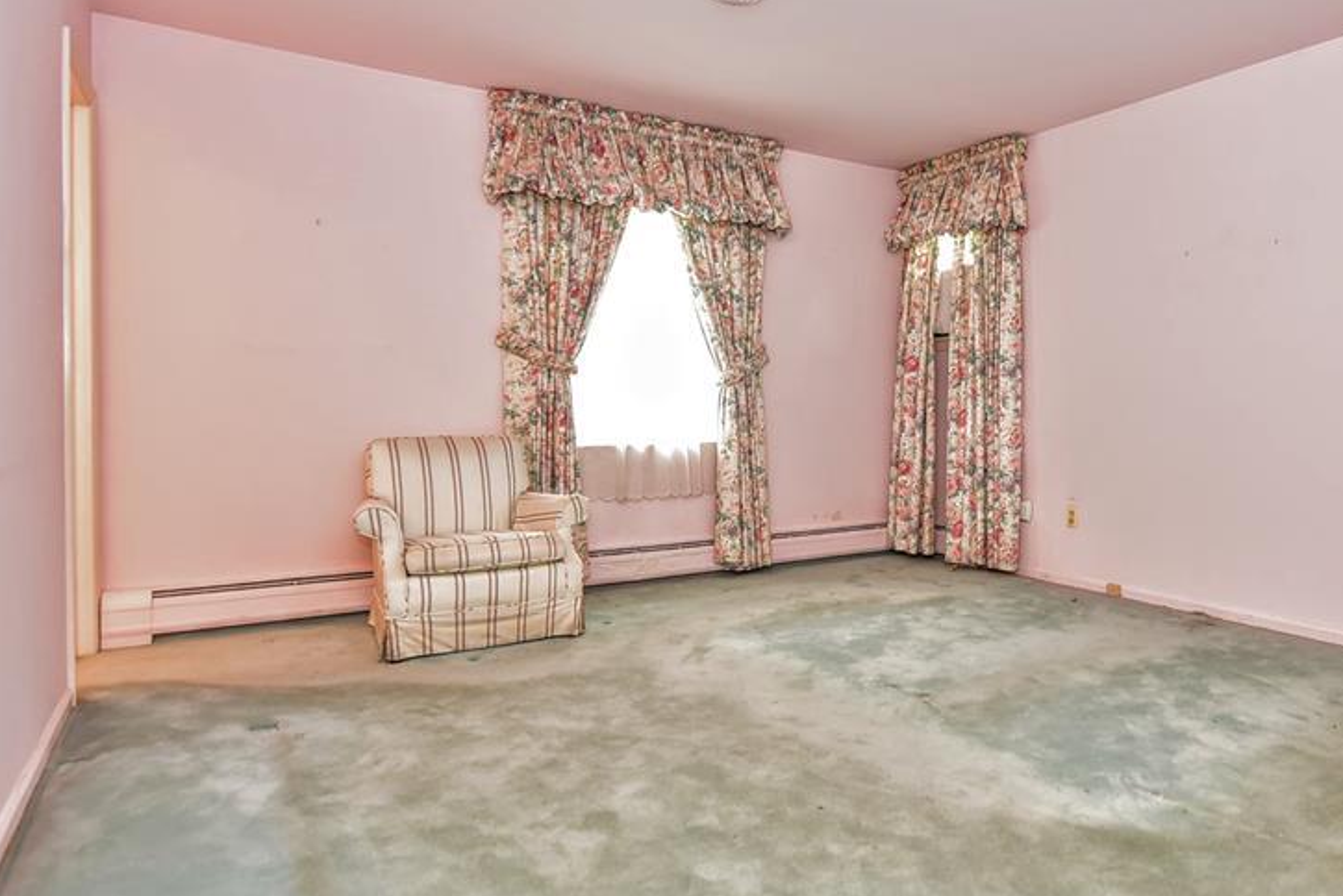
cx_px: 852
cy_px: 417
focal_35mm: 24
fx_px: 896
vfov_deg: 53.1
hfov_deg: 72.3
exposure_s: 1/40
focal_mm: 17
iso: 1000
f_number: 3.5
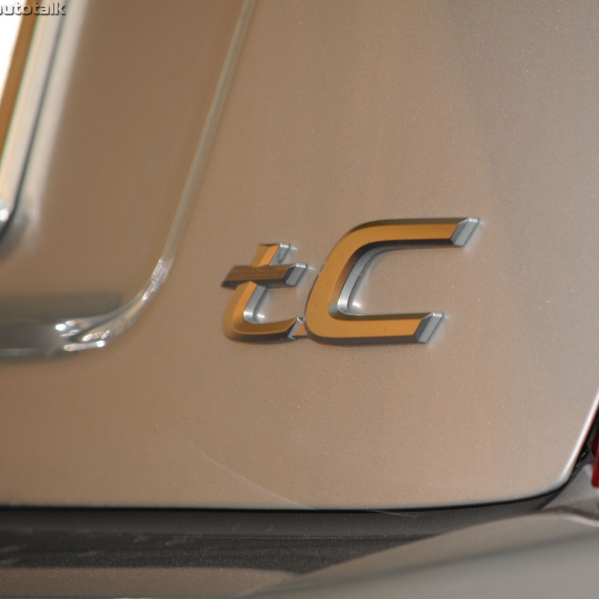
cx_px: 436
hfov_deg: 4.6
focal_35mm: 384
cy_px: 300
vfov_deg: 4.6
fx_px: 7518
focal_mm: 200
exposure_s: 1/60
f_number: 8
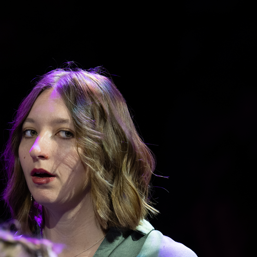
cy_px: 141
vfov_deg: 3.8
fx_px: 3847
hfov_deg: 3.8
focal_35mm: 458
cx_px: 67
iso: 1000
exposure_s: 1/125
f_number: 4.5
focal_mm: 200
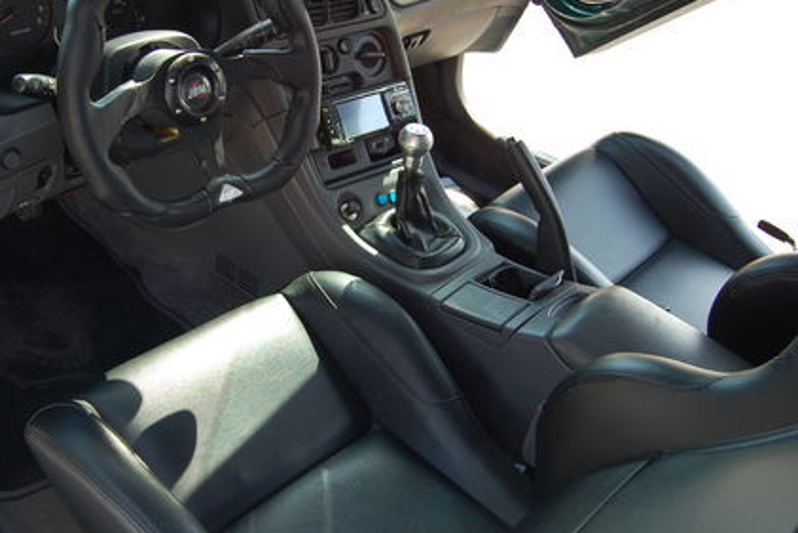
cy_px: 258
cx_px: 343
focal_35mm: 41
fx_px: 909
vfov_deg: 32.7
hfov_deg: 47.3
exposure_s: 1/125
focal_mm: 18
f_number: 5.6
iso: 220
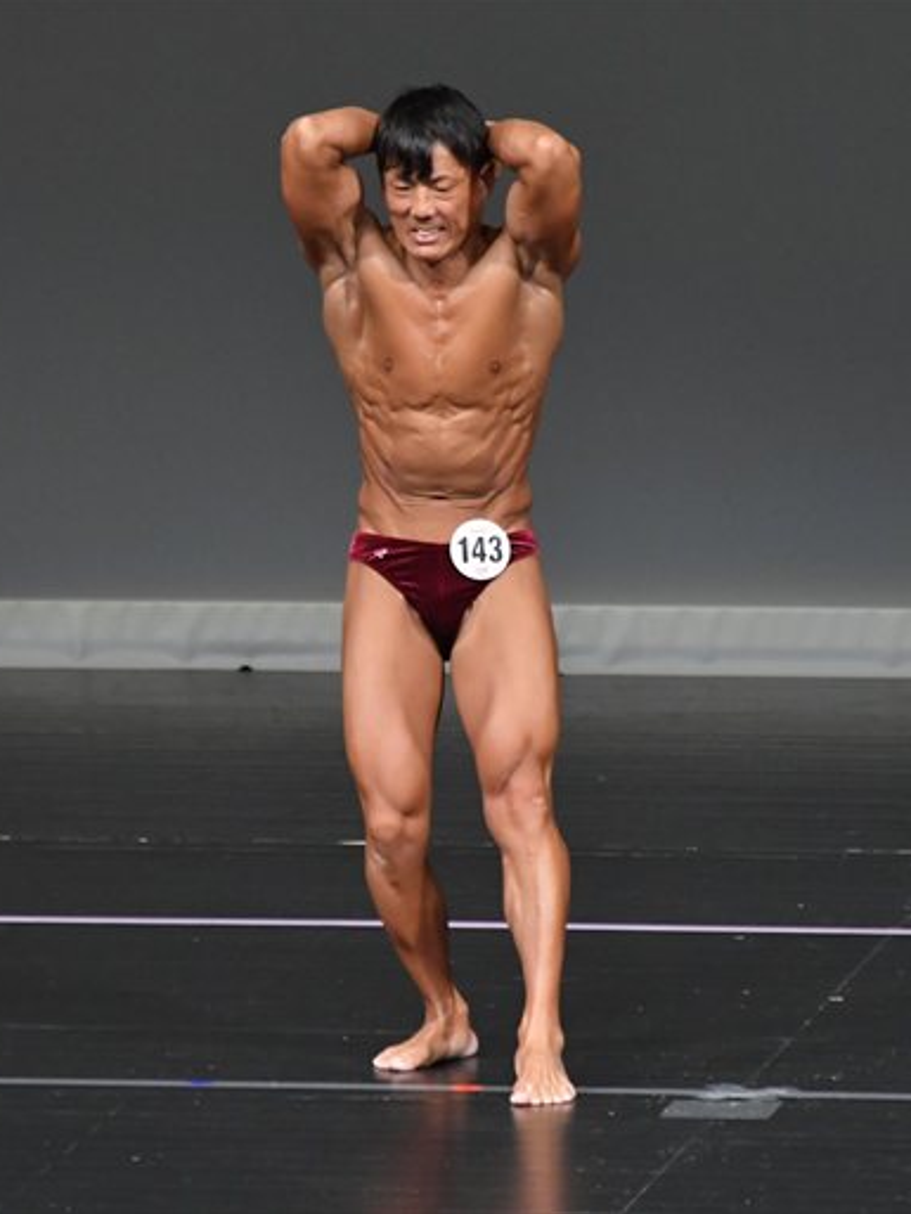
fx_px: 19081
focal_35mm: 544
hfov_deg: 2.7
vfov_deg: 3.6
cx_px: 503
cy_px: 606
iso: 4000
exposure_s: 1/400
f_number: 5.6
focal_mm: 250
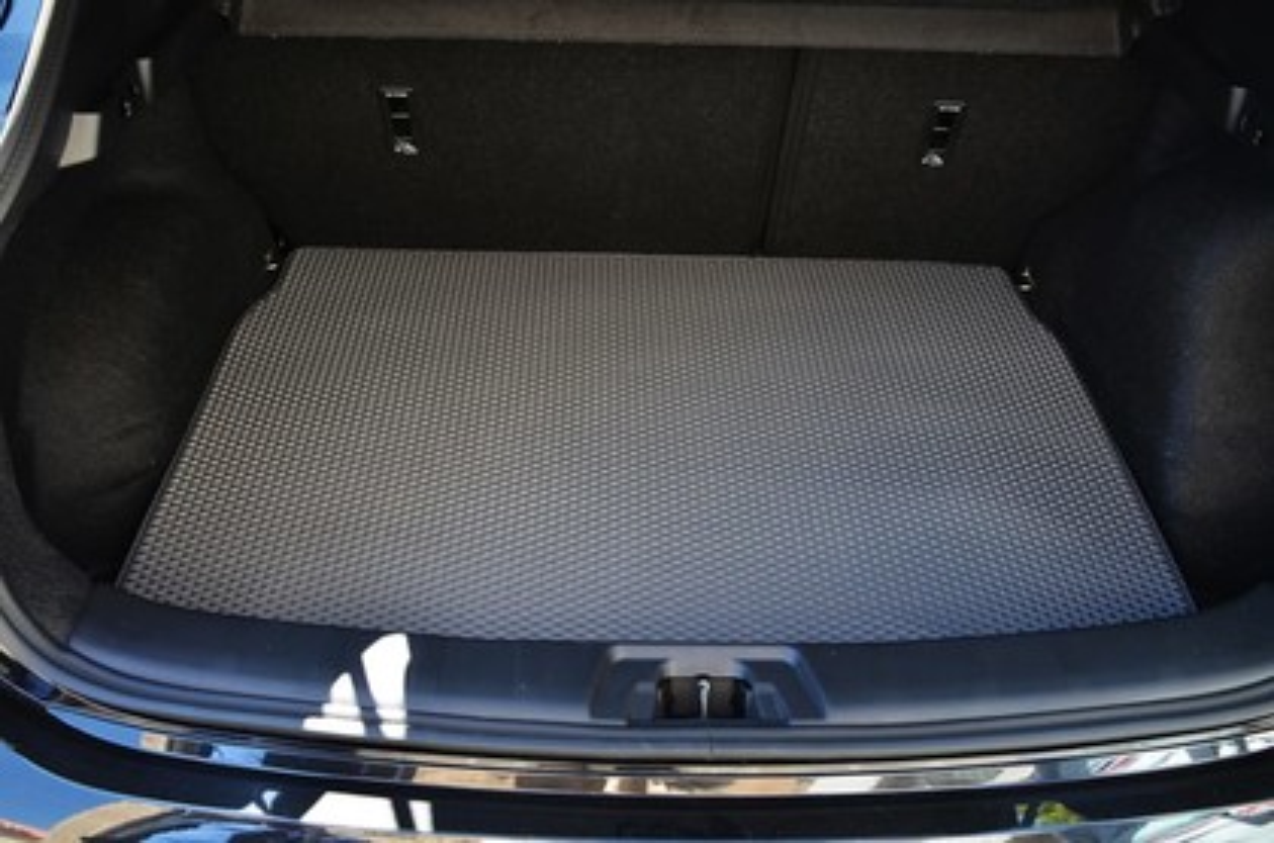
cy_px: 422
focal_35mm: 36
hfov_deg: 53.2
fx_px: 1271
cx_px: 637
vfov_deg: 36.7
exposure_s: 1/125
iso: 400
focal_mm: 24
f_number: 5.6
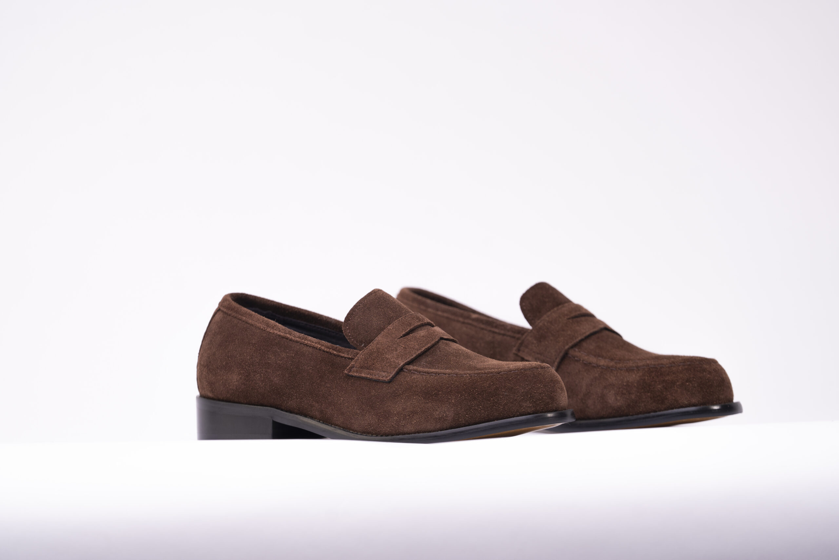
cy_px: 280
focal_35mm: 198
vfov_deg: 6.9
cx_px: 420
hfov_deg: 10.4
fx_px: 4614
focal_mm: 198
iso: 100
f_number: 5
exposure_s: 1/100
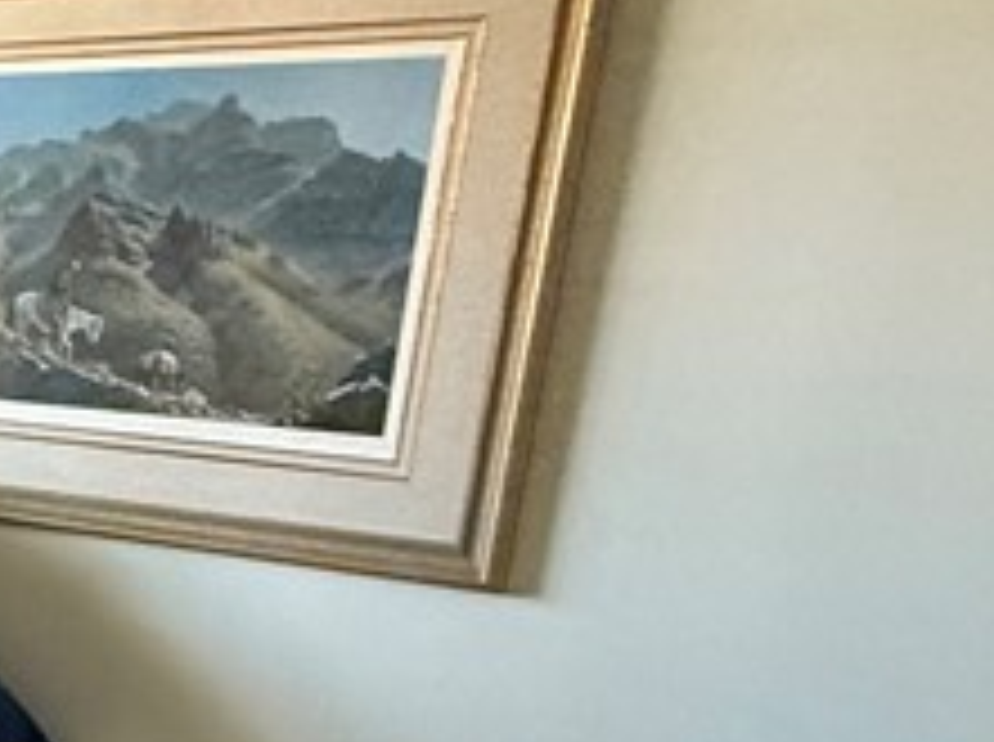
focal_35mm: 65
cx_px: -760
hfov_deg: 21.1
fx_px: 1863
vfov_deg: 22.0
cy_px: 661
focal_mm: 2.22
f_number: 2.2
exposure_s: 1/60
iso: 640
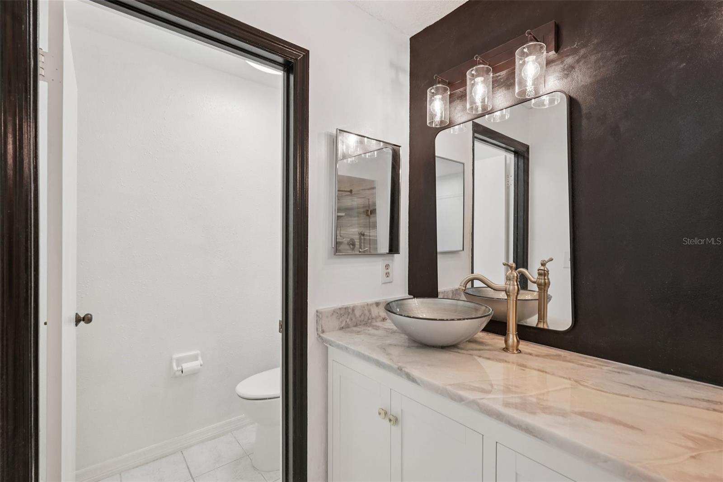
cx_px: 362
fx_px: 321
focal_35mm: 16
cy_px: 241
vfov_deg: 73.7
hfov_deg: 96.7
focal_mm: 16
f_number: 8
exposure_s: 1/40
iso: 400
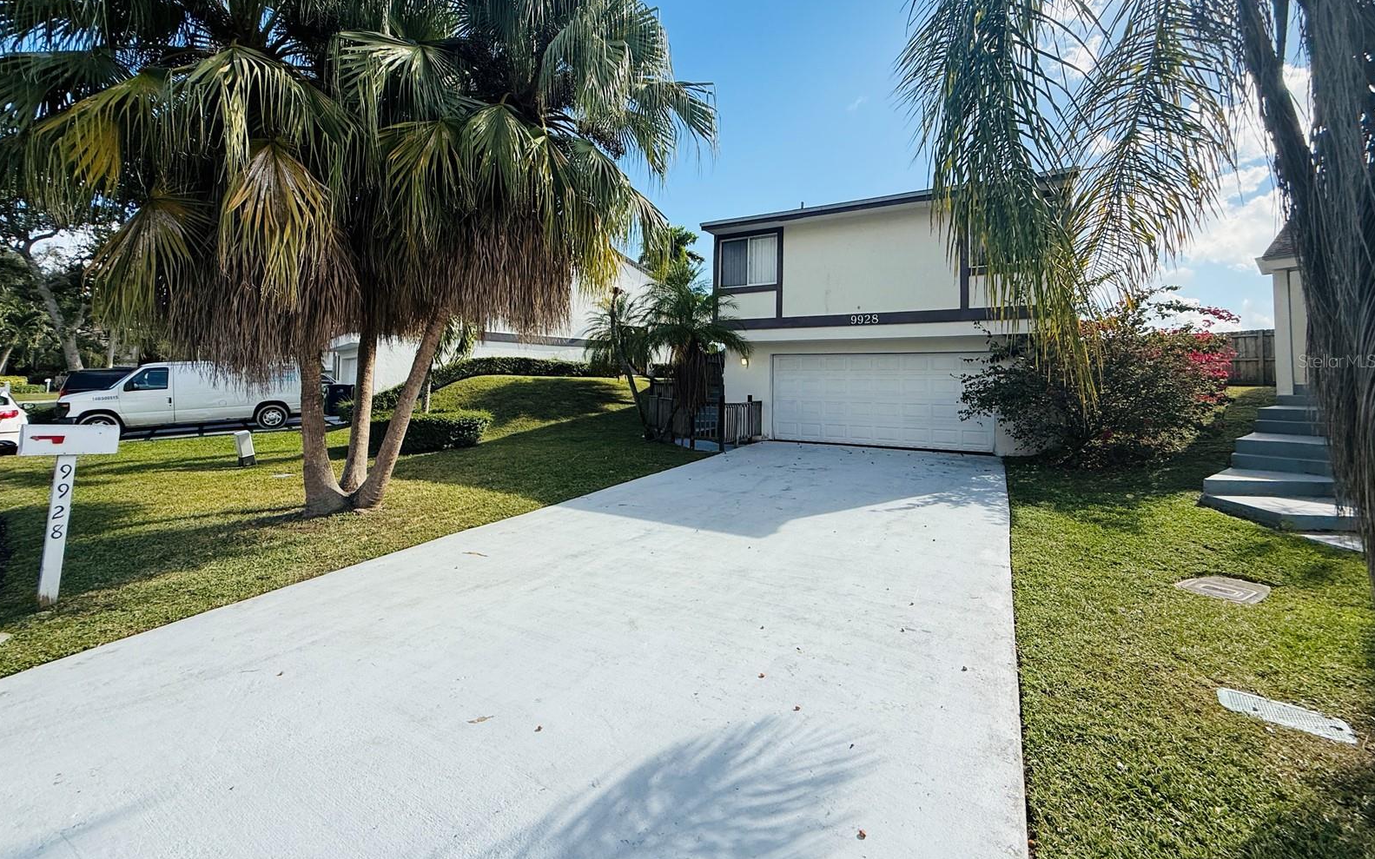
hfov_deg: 101.5
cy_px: 360
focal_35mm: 15
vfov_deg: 74.3
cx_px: 685
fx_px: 562
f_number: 2.2
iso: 50
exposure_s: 1/970
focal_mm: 2.22
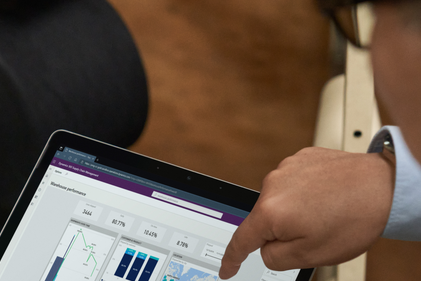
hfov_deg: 12.3
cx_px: 145
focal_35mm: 167
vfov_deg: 8.2
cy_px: 222
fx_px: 1953
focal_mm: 64
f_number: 2.8
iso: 3200
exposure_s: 1/250
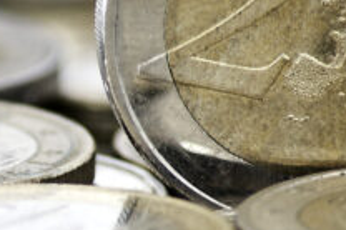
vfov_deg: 0.8
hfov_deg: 1.2
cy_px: 173
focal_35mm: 1664
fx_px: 15968
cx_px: -10
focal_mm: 300
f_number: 9
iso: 125
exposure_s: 1/3
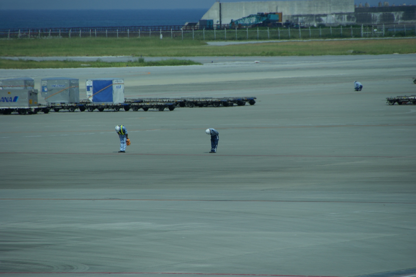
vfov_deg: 3.7
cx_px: 208
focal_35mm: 375
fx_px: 4330
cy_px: 138
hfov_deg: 5.5
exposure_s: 1/640
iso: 100
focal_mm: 250
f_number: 7.1
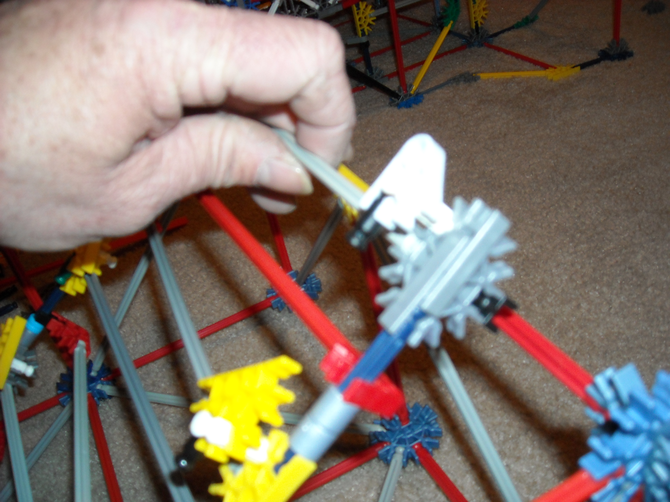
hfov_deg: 52.6
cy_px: 251
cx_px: 335
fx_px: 677
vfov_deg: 40.7
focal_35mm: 35
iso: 200
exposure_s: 1/60
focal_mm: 5.7
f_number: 2.8
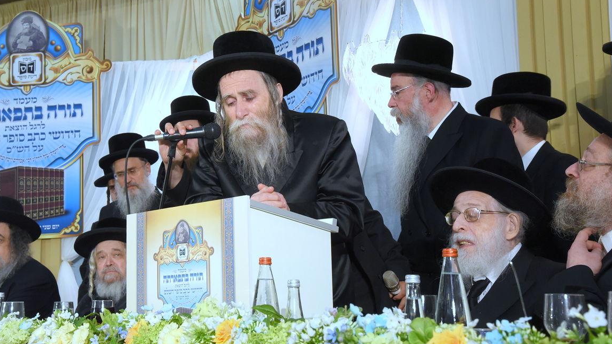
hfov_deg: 34.2
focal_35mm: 61
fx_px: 990
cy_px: 141
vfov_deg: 19.7
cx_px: 246
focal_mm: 48
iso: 1600
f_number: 9
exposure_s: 1/80
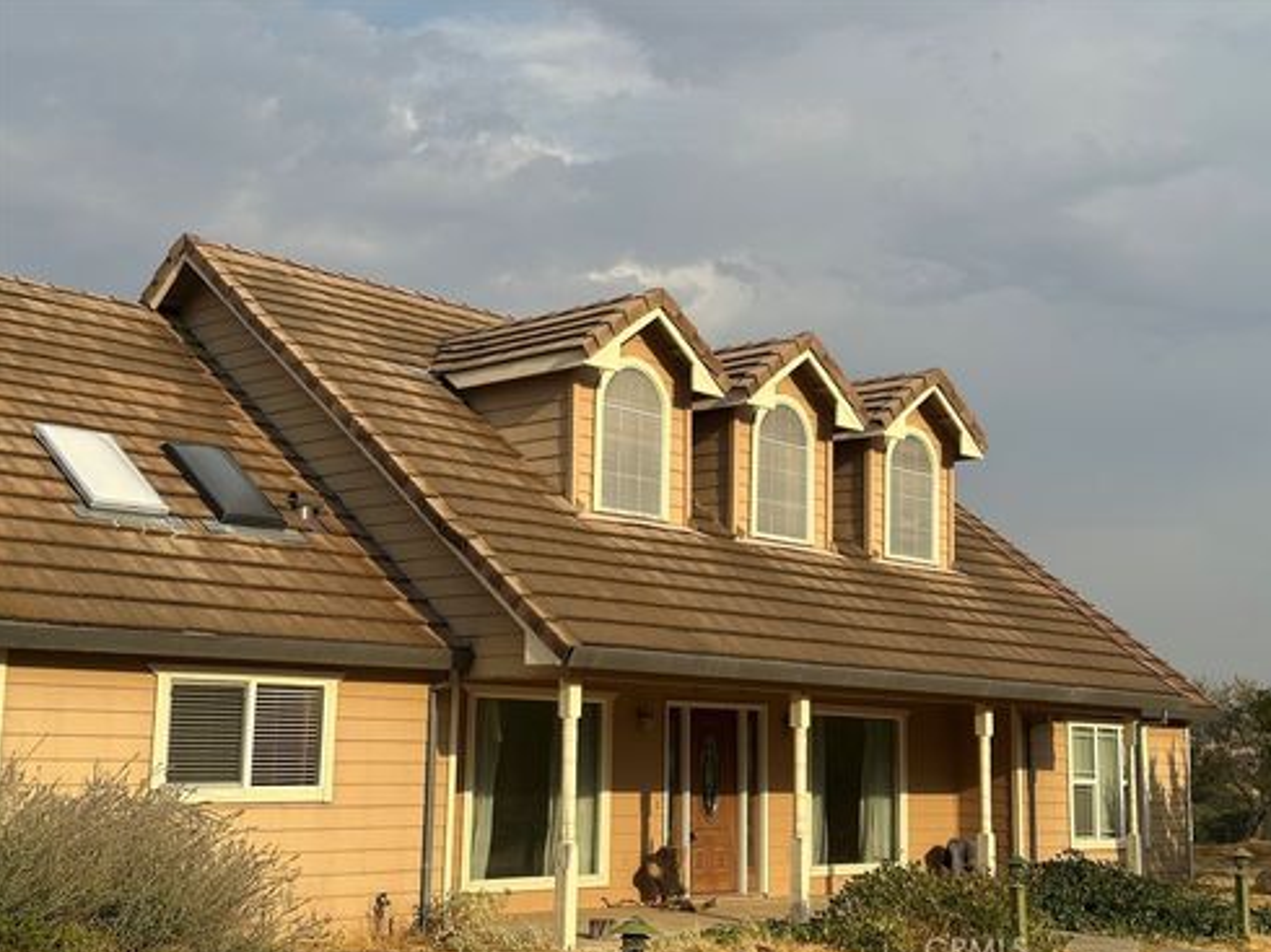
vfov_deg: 29.7
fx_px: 1798
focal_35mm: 49
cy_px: 481
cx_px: 641
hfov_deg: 38.9
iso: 64
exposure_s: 1/3155
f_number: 1.78
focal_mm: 6.86
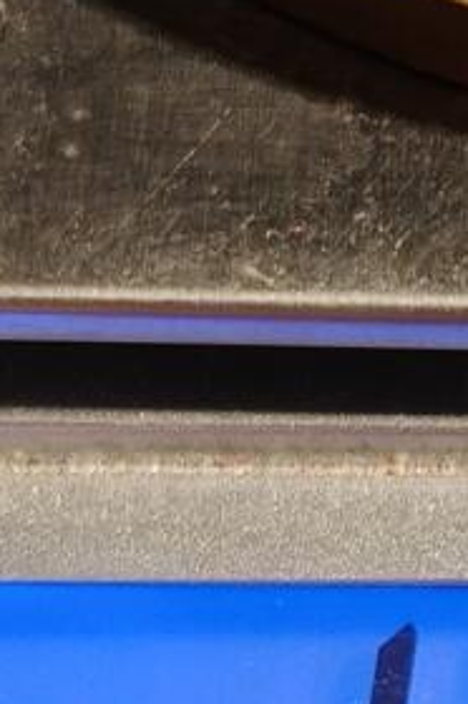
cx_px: 725
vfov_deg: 13.3
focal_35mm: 154
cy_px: 543
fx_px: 3010
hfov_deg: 8.7
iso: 250
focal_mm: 6.06
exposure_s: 1/196
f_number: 1.6
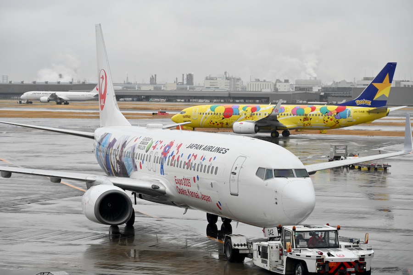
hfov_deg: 20.4
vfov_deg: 13.7
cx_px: 206
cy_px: 138
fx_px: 1147
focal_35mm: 100
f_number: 6.3
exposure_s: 1/125
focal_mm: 100
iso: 400
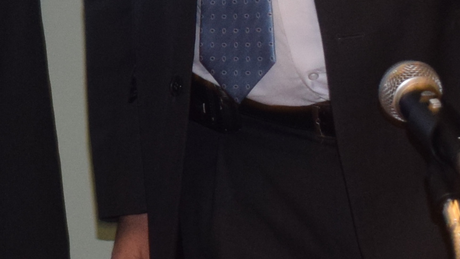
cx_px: -145
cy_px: -46
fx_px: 2196
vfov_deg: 6.7
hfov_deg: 11.6
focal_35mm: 180
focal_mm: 22
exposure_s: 1/80
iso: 800
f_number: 4.5
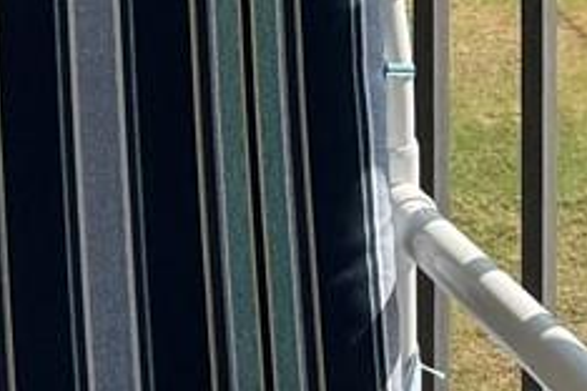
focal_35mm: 171
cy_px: -228
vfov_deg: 7.8
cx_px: 978
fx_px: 2788
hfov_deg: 11.3
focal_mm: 6.76
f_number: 1.78
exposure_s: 1/2370
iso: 80
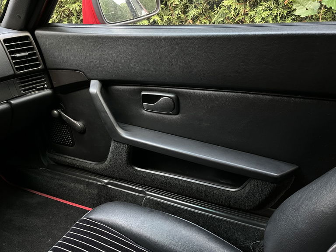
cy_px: 126
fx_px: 252
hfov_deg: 67.3
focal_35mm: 26
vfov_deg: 53.1
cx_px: 168
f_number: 1.6
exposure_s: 1/30
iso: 1000
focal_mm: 5.1
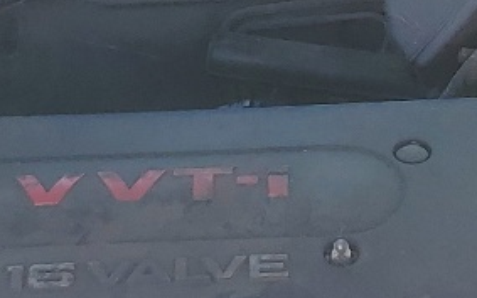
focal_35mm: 156
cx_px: 335
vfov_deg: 8.4
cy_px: 138
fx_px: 2028
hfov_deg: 13.4
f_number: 1.5
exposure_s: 1/476
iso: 50
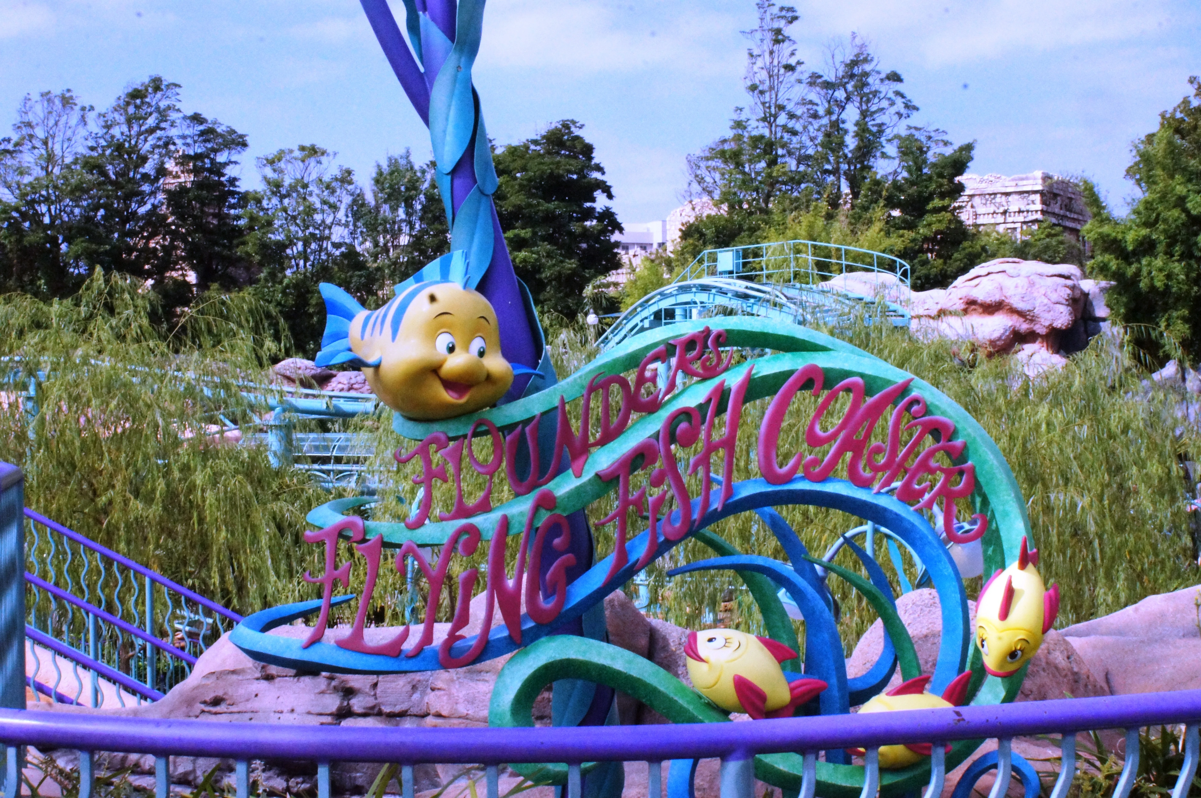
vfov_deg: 25.7
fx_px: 1750
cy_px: 399
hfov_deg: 37.9
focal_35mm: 52
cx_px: 600
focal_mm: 35
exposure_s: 1/800
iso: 3200
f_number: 29
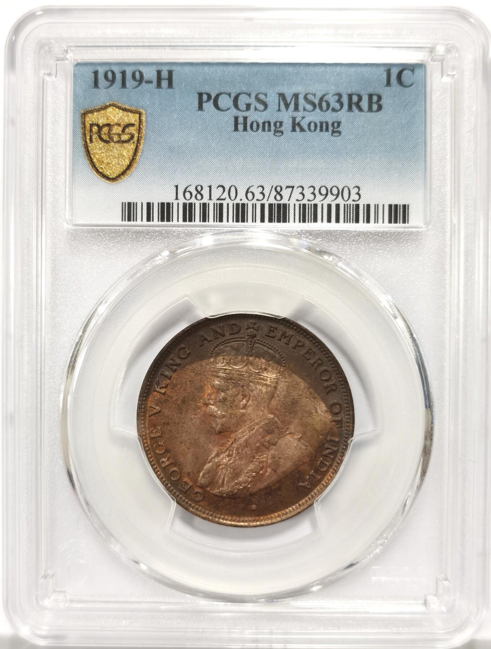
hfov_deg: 27.2
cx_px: 246
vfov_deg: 35.4
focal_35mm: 54
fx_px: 1016
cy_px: 324
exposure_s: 1/100
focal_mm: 5.56
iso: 160
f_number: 16
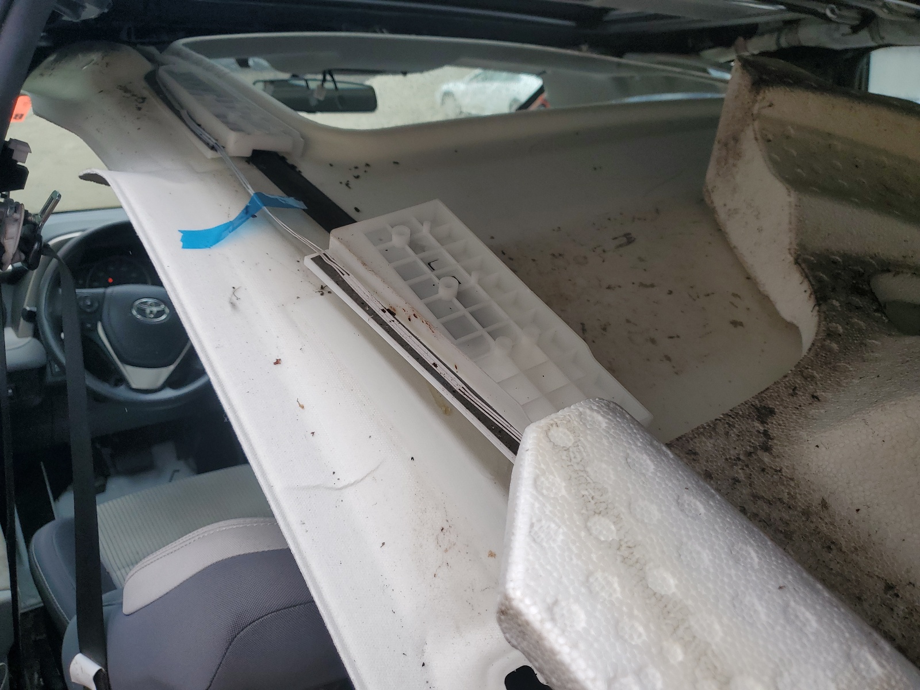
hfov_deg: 67.3
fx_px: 691
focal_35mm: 26
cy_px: 345
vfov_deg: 53.1
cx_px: 460
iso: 50
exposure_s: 1/833
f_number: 1.5
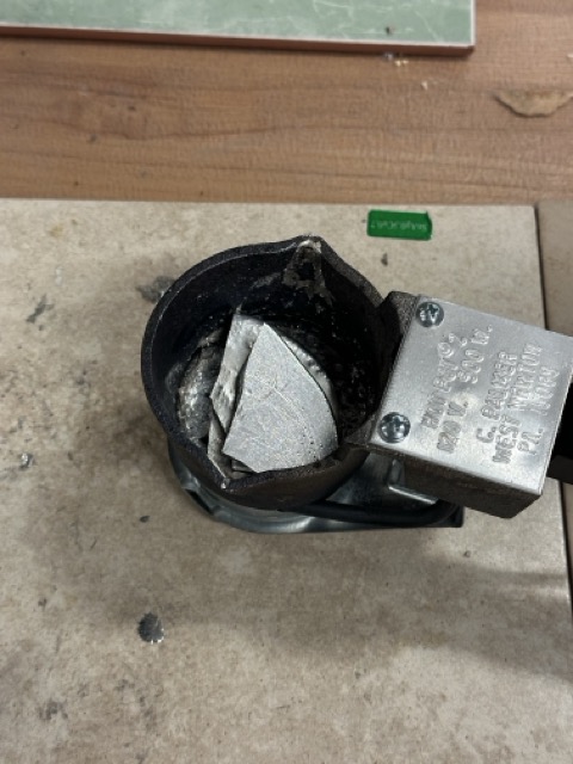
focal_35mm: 48
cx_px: 286
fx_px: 1059
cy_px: 382
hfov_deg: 30.3
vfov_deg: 39.7
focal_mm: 6.86
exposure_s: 1/60
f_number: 1.78
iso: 160
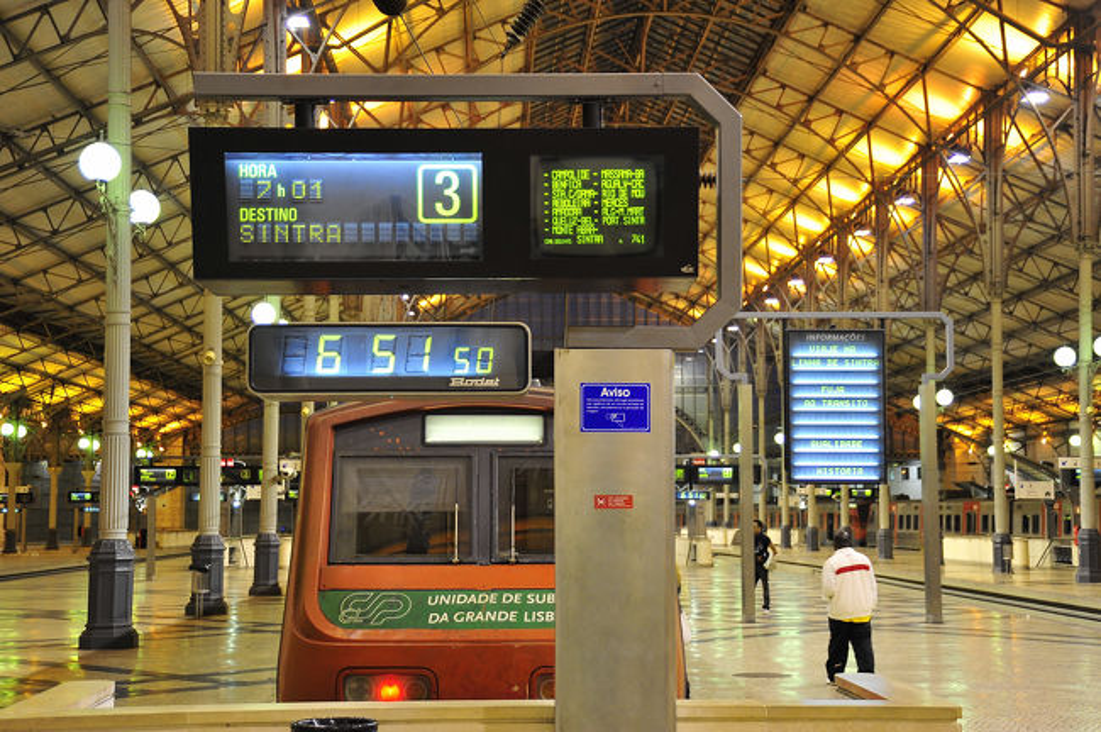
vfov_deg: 24.6
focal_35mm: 55
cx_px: 550
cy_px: 366
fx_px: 1680
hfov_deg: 36.3
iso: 1600
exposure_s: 1/30
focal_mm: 55
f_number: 5
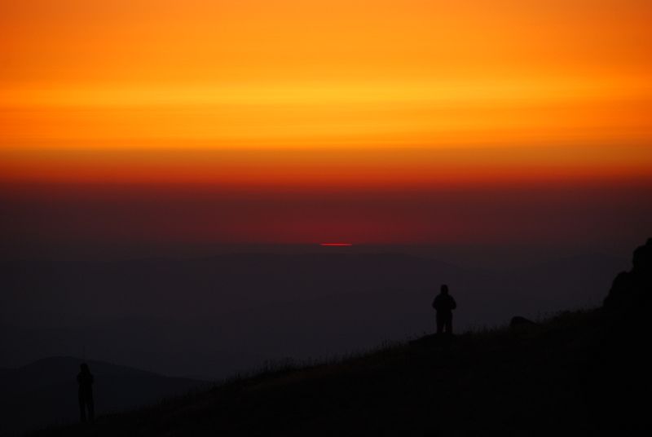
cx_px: 326
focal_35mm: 255
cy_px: 218
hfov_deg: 8.1
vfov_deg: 5.4
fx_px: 4625
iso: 200
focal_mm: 170
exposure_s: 1/200
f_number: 5.6
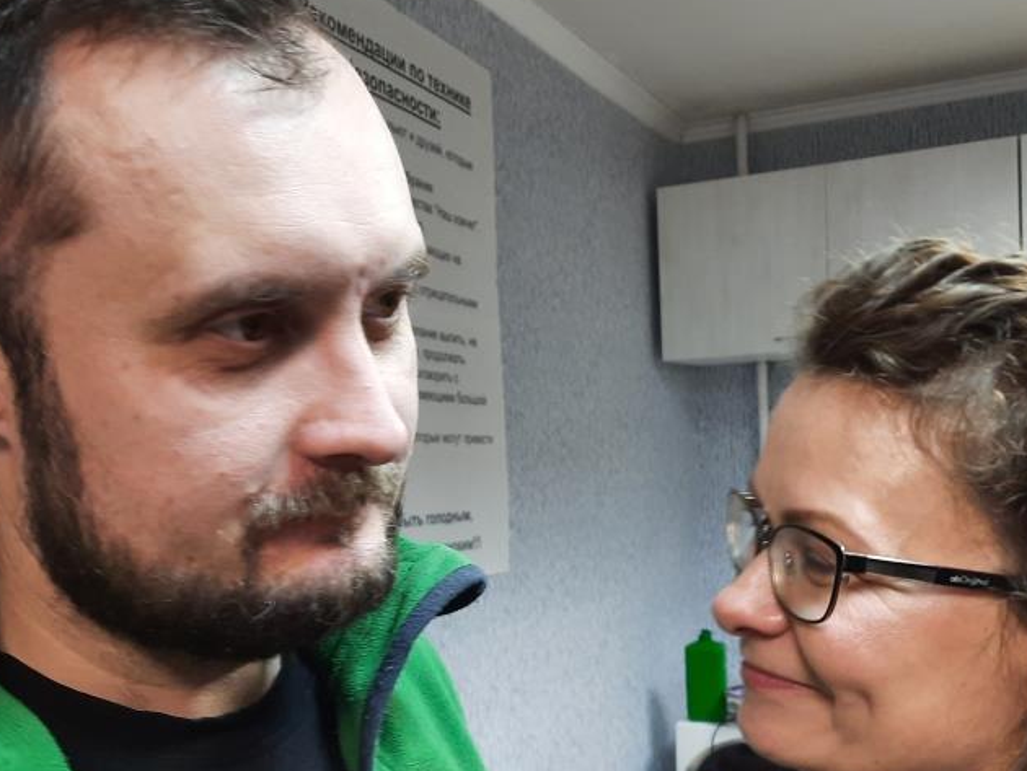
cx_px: 549
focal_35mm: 39
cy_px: 497
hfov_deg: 47.8
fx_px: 1158
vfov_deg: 36.6
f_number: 1.8
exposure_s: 1/33
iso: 320
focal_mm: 5.23
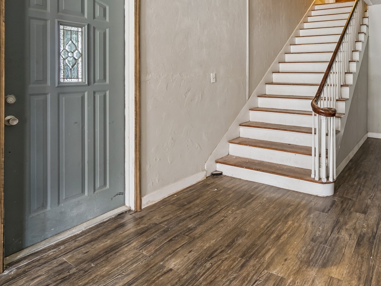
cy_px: 84
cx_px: 259
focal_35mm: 24
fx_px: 264
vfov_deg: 55.0
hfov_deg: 69.2
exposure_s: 1/4
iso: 200
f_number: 6.3
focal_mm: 10
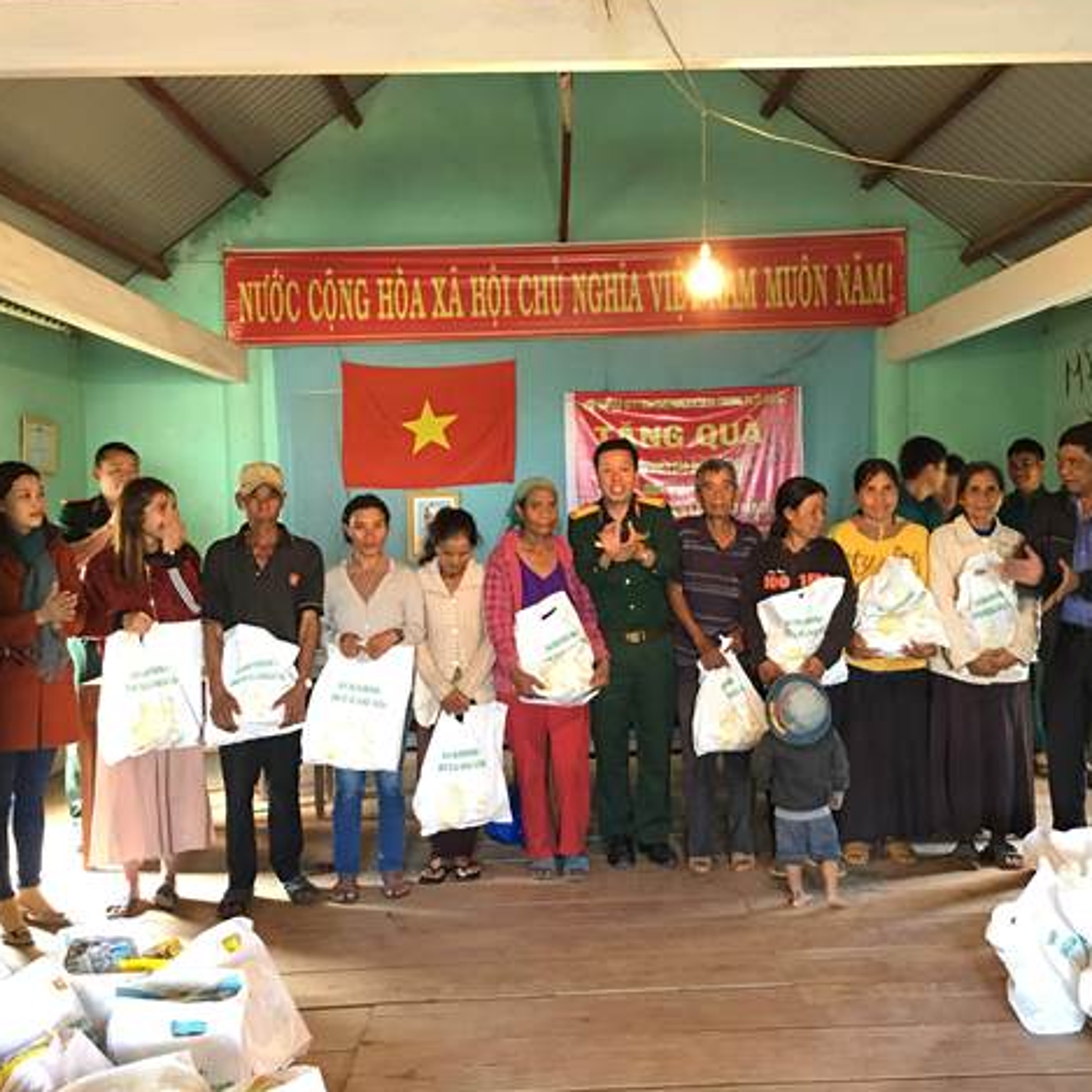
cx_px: 589
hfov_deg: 47.2
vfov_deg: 47.2
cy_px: 536
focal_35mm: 35
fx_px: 1249
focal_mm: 4.15
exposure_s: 1/8
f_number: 2.2
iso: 100
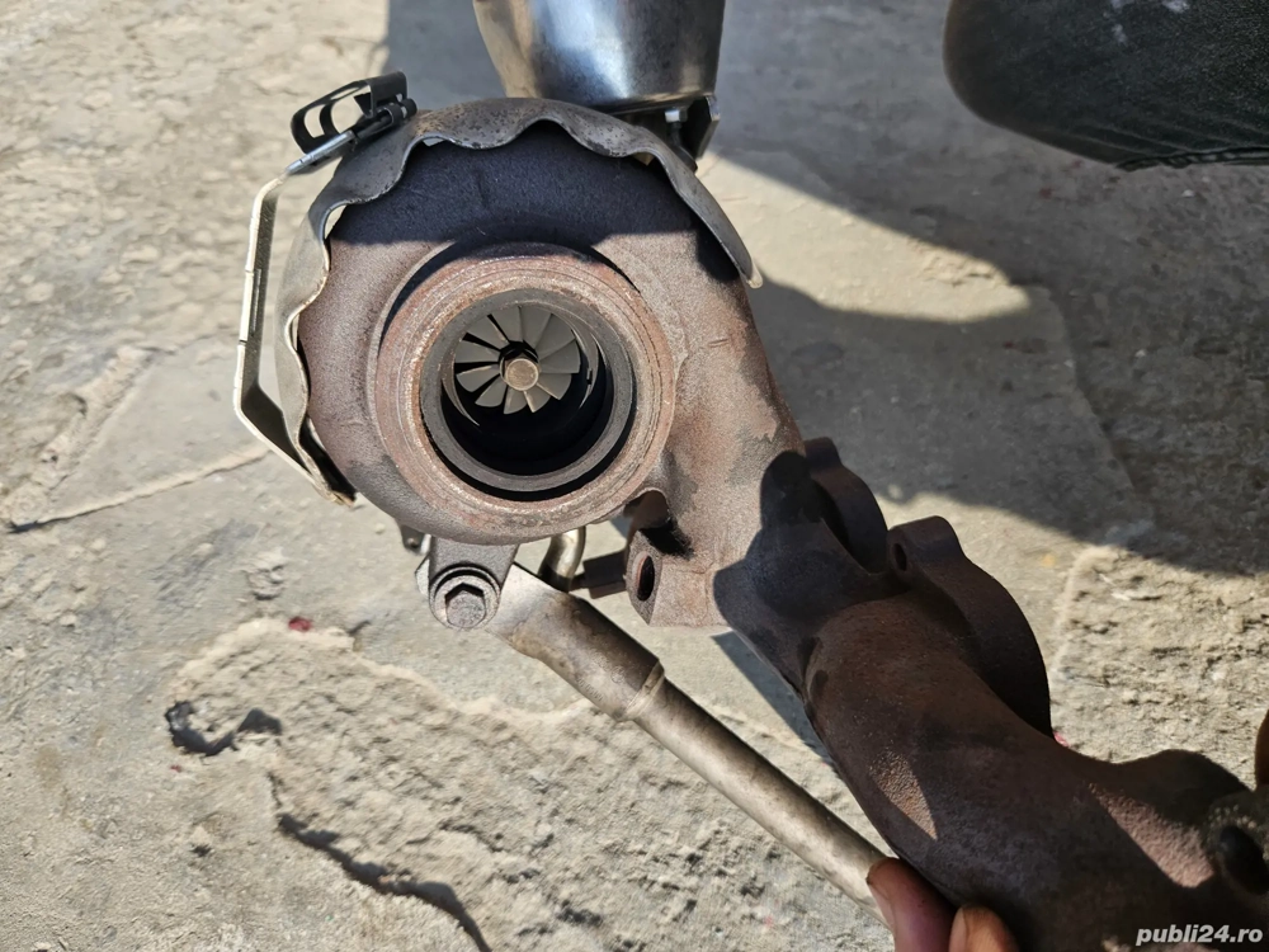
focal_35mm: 23
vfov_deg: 58.9
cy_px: 476
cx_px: 634
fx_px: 843
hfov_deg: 73.9
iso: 40
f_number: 1.8
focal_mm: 5.4
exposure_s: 1/1129
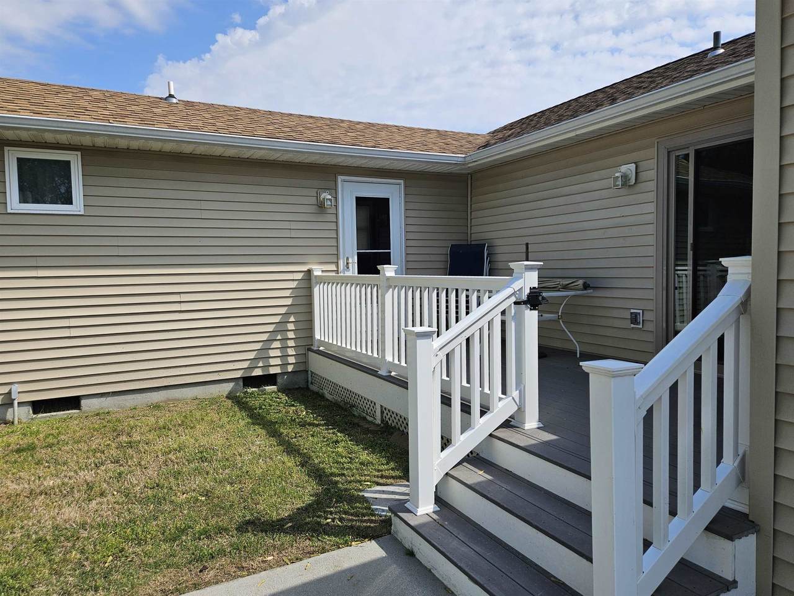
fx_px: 528
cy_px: 298
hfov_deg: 73.9
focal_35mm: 23
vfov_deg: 58.9
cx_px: 397
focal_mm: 5.4
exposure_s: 1/3333
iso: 25
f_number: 1.8
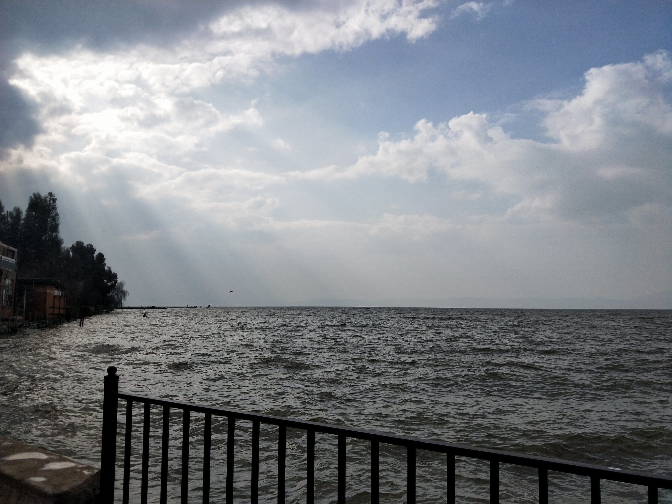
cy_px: 252
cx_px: 336
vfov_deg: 54.9
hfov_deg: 69.4
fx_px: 485
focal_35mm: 25
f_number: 1.7
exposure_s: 1/10000
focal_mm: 4.27
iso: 34
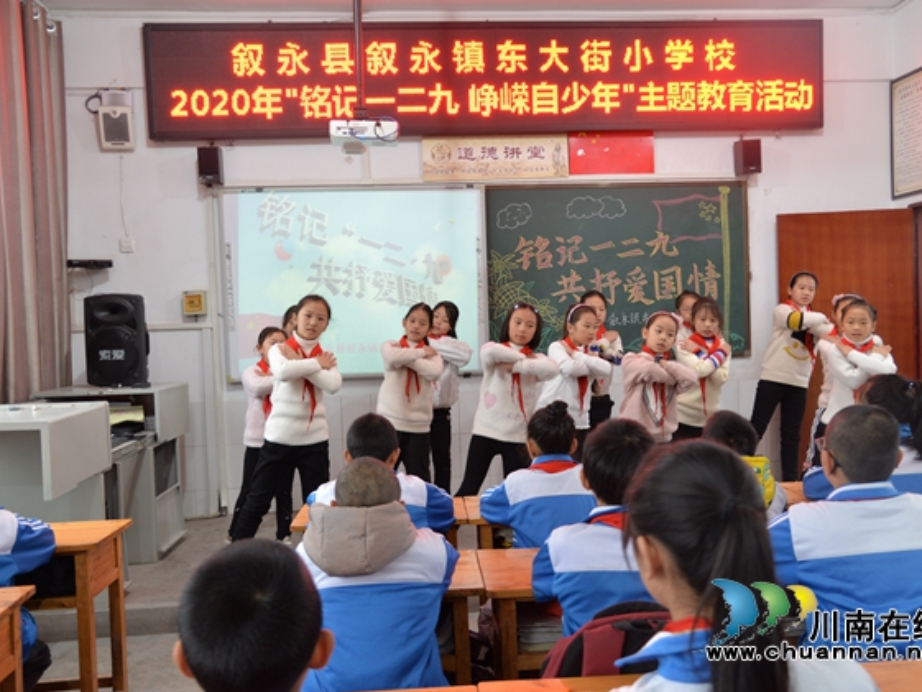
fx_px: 906
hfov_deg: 53.9
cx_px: 483
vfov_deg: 41.8
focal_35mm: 34
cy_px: 344
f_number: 4
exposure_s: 1/30
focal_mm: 31
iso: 1250
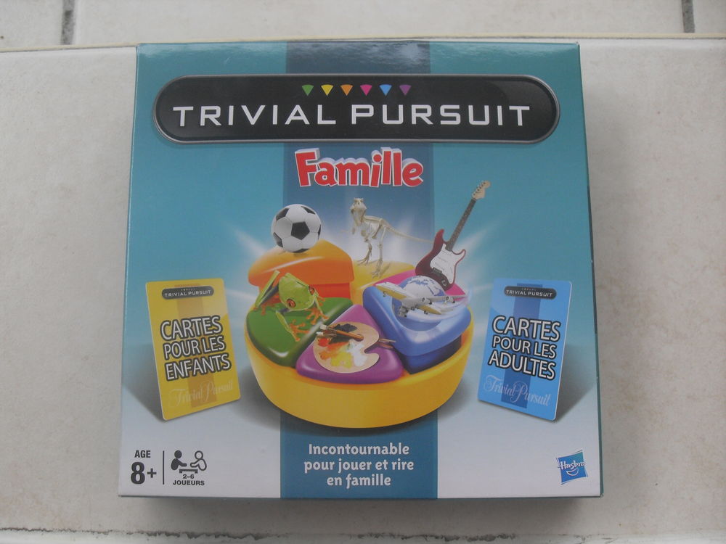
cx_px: 363
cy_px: 272
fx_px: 776
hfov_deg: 50.1
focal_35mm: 37
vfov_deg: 38.7
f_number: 8.9
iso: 80
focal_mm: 6.3
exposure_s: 1/45
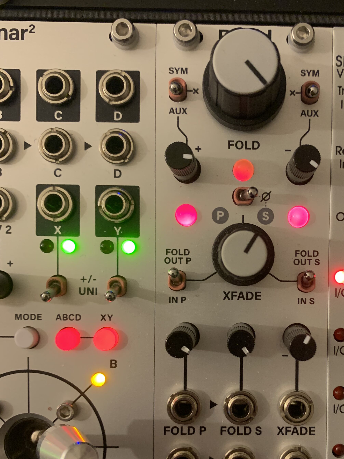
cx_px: 245
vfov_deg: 47.5
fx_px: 517
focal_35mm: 39
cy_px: 283
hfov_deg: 36.2
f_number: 1.8
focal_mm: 4.25
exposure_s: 1/33
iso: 250
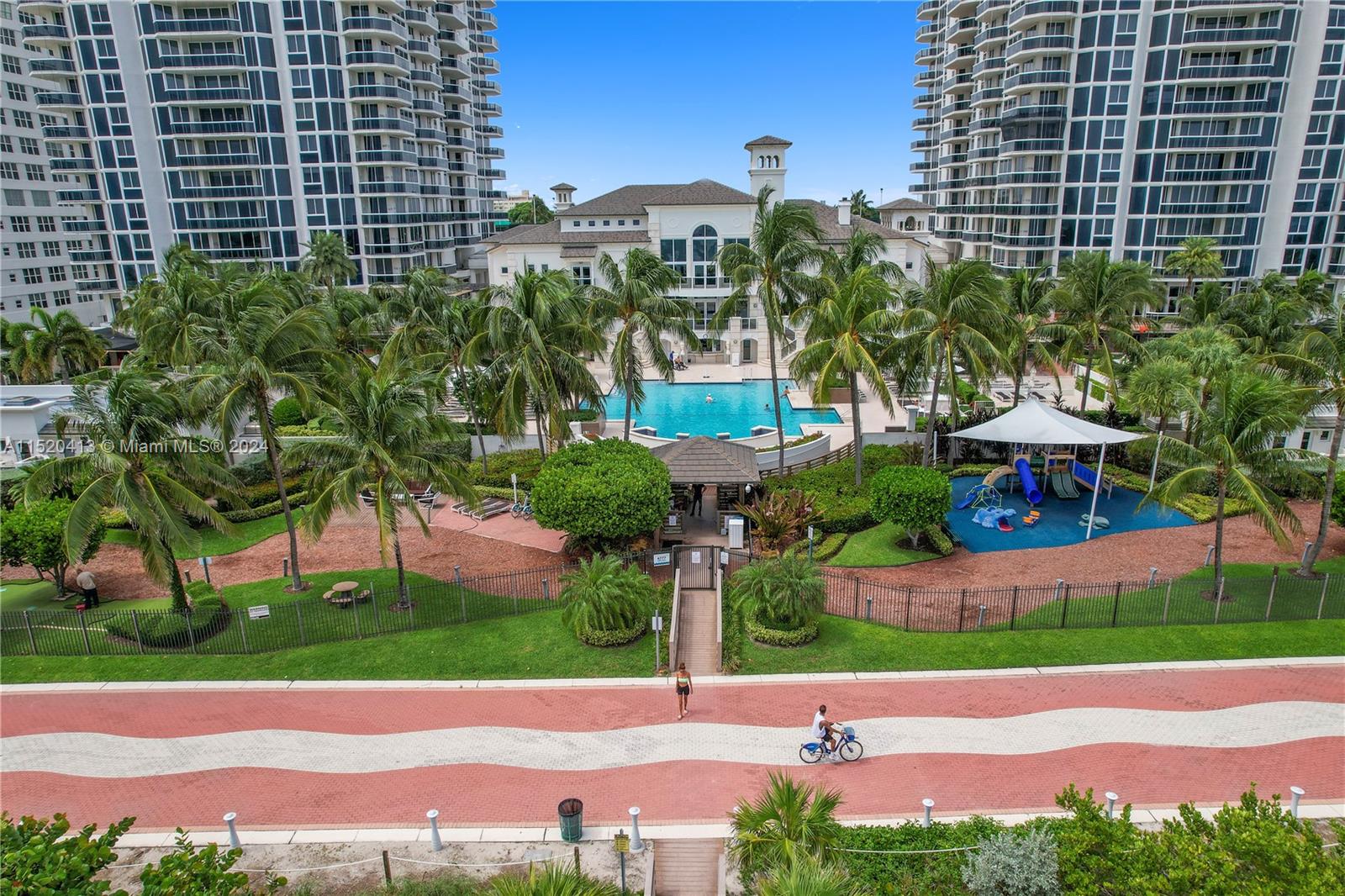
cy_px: 448
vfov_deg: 57.2
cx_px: 672
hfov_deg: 78.6
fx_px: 822
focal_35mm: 22
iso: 100
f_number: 2.8
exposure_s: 1/1600
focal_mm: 8.38
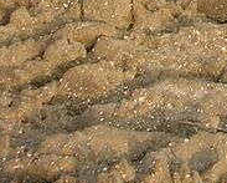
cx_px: 295
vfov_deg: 9.1
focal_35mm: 162
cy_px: -163
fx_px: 1090
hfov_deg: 11.6
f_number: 2.8
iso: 50
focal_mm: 5.8
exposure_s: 1/345
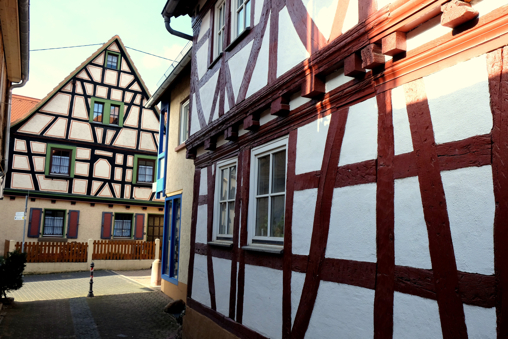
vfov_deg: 41.1
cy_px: 170
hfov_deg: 58.7
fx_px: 452
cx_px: 254
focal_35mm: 32
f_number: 8
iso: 800
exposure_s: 1/400
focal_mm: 21.4
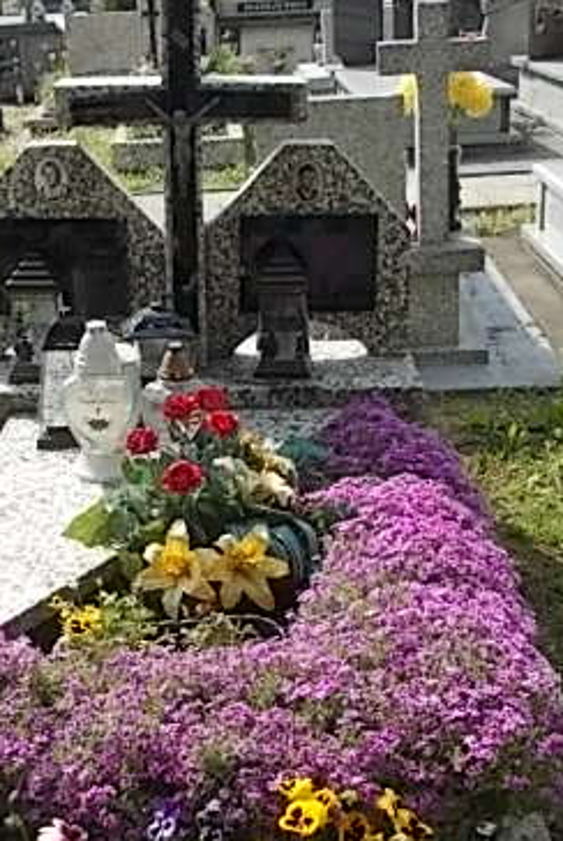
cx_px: 275
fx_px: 1194
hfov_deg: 26.5
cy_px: 477
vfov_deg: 38.8
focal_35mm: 51
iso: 80
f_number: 5.4
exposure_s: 1/200
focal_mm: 4
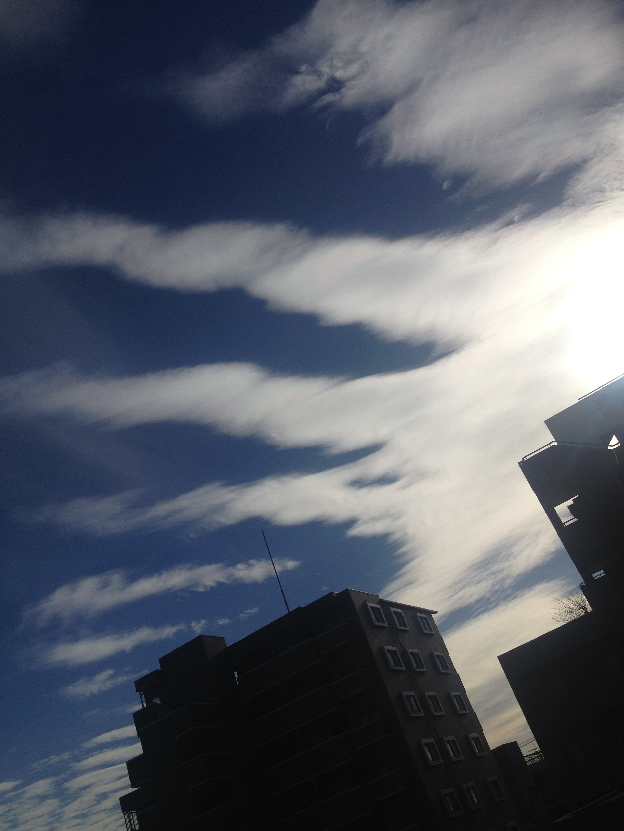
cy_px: 416
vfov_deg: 52.6
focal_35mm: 35
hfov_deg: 40.7
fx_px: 841
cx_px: 312
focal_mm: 4.28
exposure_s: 1/7937
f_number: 2.4
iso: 50
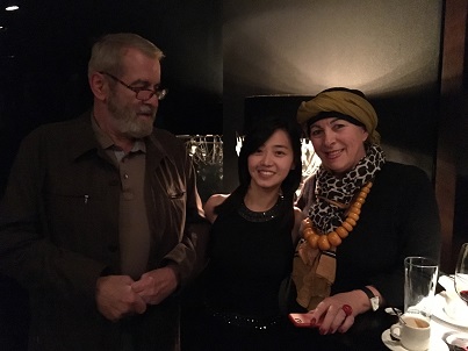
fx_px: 392
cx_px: 234
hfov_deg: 61.7
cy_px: 176
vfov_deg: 48.2
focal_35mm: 29
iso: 2000
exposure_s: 1/17
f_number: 2.2
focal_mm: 4.15
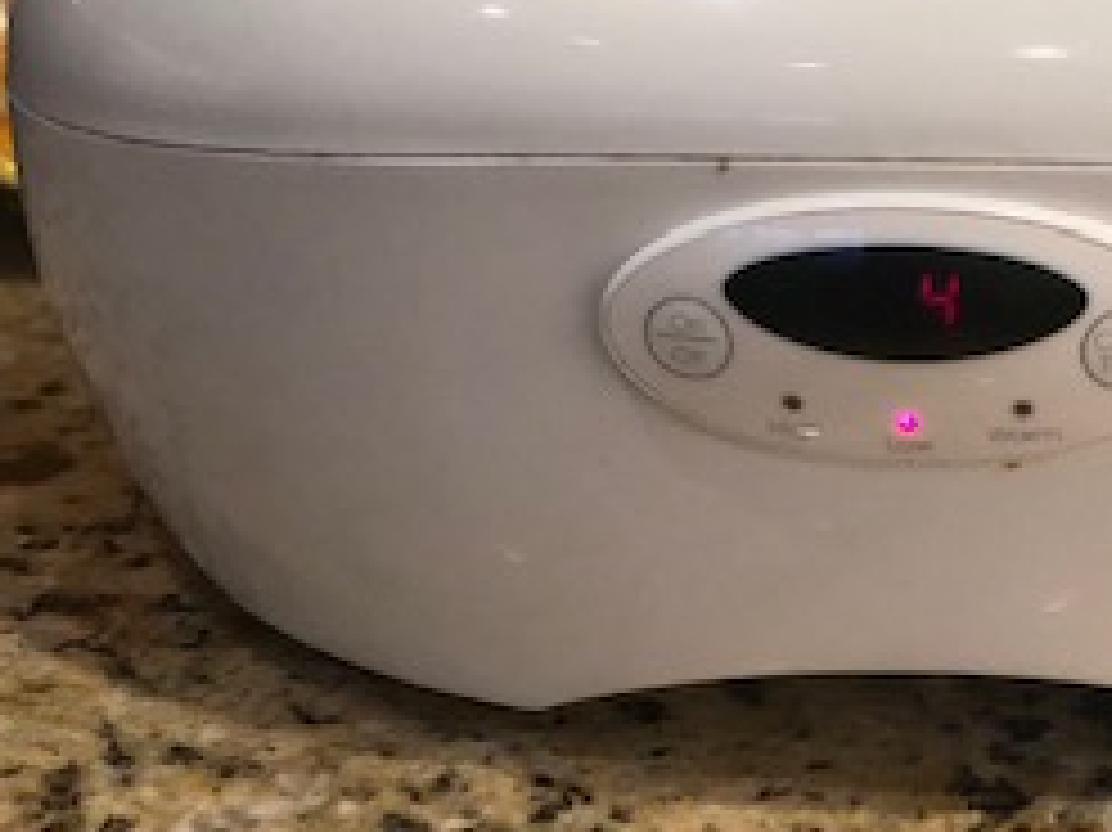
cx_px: 995
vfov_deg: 10.8
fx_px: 4335
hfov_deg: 14.5
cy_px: -139
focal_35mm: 135
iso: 125
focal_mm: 6
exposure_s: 1/50
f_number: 2.4
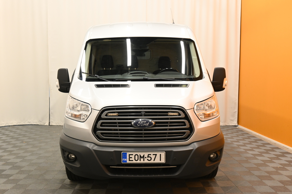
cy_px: 99
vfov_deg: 38.6
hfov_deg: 55.4
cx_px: 140
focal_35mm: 34
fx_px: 278
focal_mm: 21.5
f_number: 5.6
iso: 900
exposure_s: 1/30
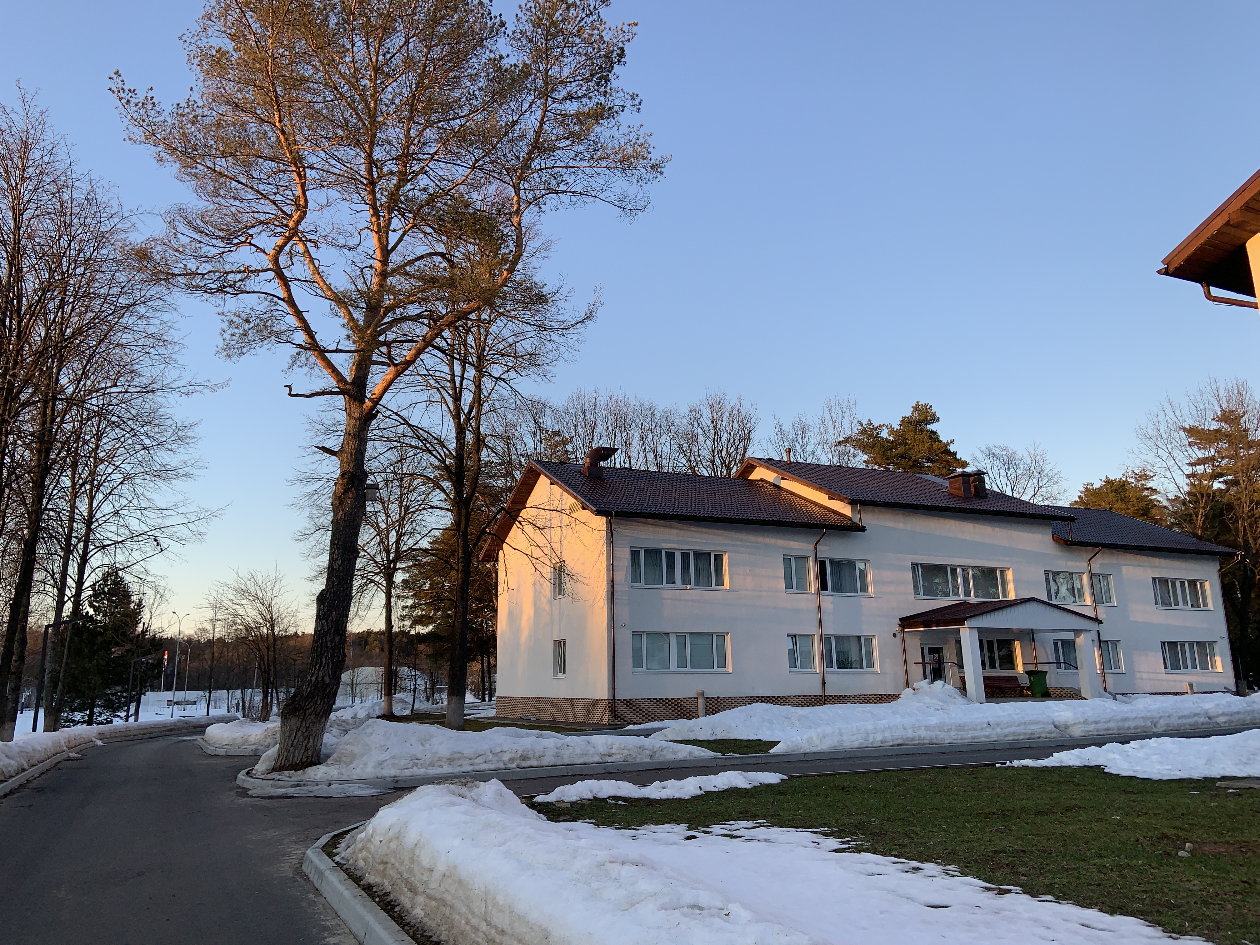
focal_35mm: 26
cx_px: 630
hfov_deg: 67.3
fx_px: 946
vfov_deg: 53.1
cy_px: 472
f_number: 1.8
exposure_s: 1/317
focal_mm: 4.25
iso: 25
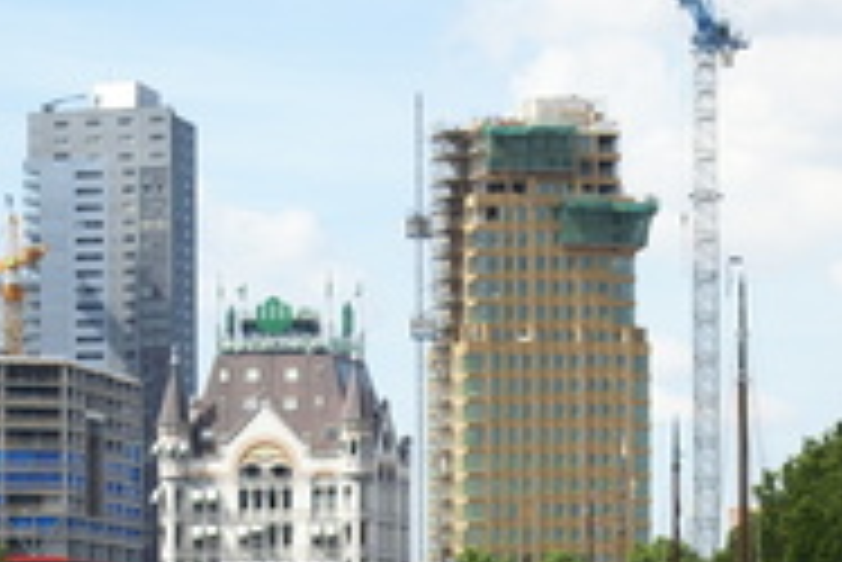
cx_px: 599
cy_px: 616
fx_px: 4757
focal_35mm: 203
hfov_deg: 10.1
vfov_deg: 6.7
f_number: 11
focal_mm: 55
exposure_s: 1/100
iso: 100
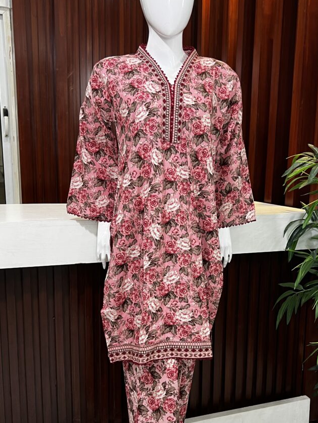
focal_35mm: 41
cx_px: 185
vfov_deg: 45.5
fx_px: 502
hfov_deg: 35.1
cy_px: 255
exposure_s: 1/50
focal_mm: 5.7
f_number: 1.5
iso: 64
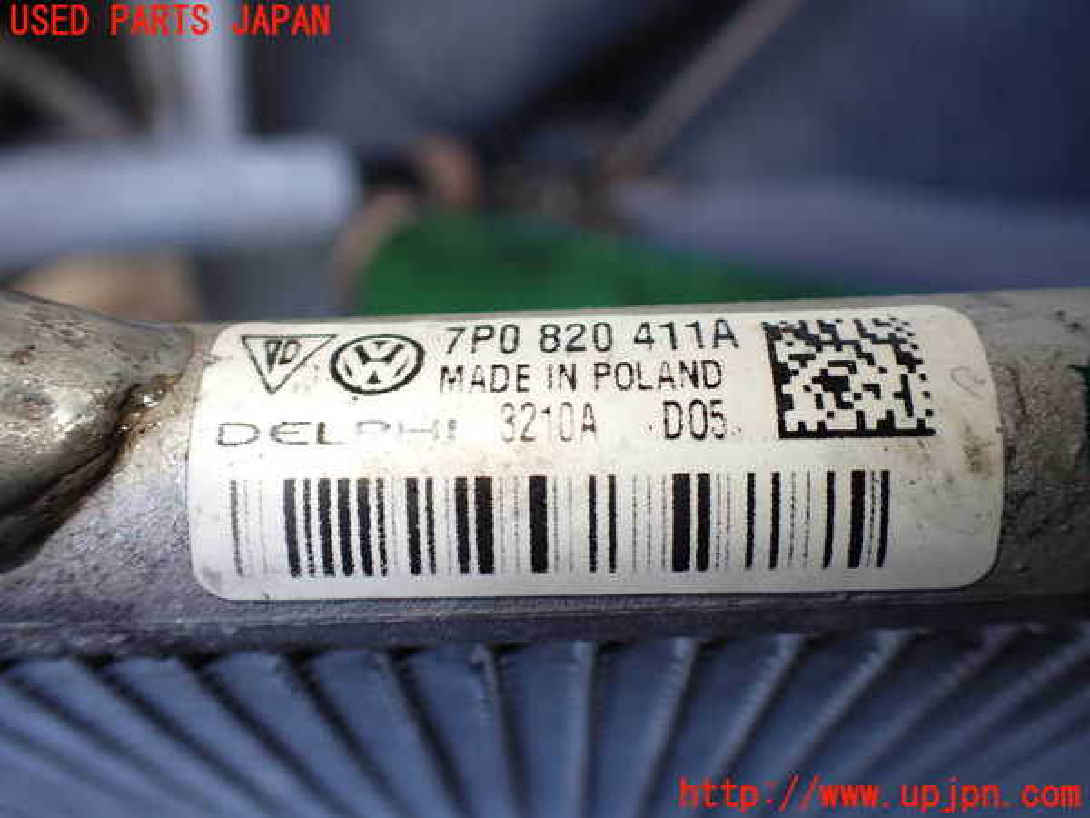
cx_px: 545
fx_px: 945
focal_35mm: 30
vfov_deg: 46.8
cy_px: 409
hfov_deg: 60.0
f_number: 2.3
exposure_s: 1/125
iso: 125
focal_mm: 5.4
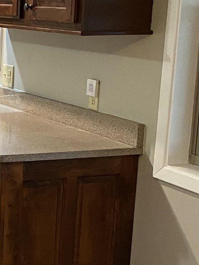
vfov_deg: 20.0
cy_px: 158
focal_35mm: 98
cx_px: -169
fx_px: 751
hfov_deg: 13.4
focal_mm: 4.25
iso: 500
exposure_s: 1/60
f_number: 1.8
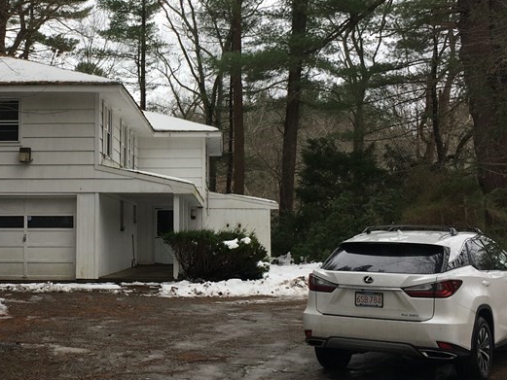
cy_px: 176
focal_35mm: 57
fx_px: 835
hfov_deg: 33.0
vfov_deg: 25.7
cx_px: 116
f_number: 2.2
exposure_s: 1/239
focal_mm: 4.15
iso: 25
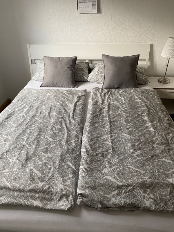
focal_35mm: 26
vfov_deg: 67.3
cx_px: 87
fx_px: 174
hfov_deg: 53.1
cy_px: 116
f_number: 1.8
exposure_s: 1/50
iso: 125
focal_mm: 4.25
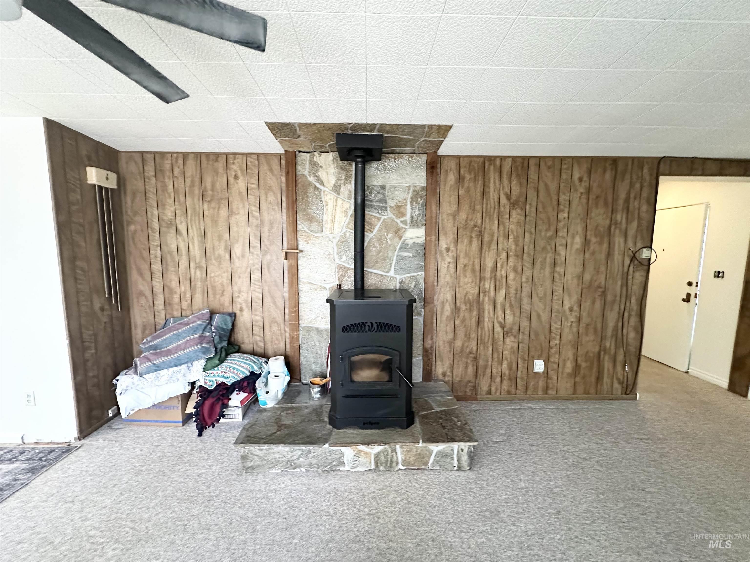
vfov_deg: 85.7
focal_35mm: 14
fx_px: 303
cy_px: 281
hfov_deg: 102.1
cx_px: 375
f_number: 2.2
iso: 800
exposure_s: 1/60
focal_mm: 2.22
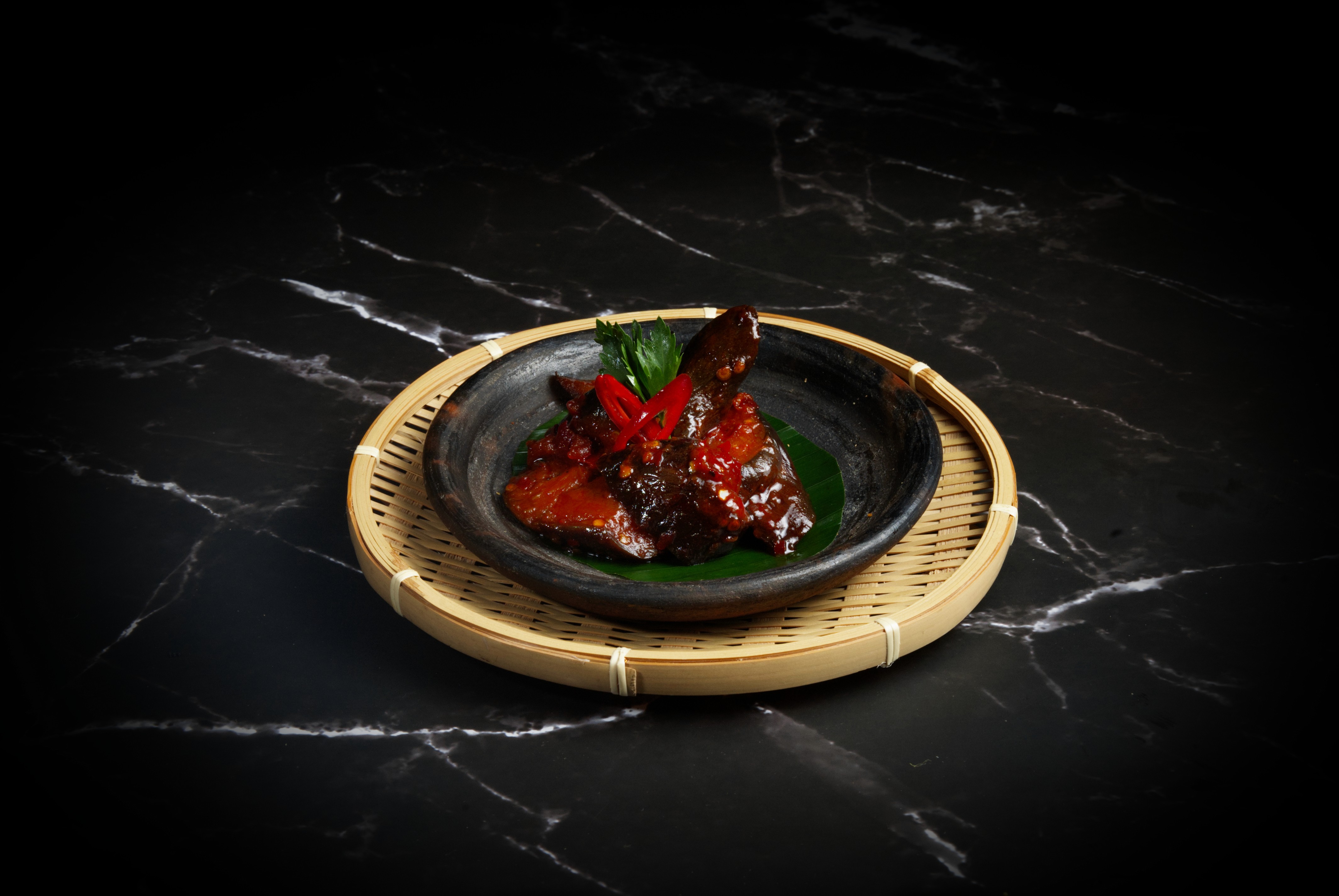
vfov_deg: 16.1
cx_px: 670
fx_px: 3165
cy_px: 448
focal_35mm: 85
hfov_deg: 23.9
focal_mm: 85
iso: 160
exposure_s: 1/250
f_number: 4
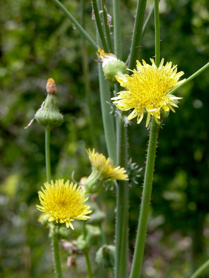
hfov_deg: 12.8
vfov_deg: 17.0
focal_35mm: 116
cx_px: 104
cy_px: 139
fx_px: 934
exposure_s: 1/40.1
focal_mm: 29.5
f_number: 6.7
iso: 100
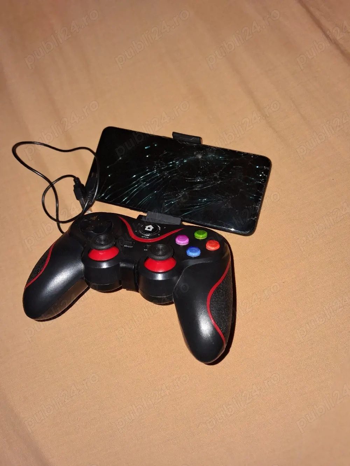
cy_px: 233
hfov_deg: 51.4
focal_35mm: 27
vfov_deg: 65.3
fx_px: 364
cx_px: 175
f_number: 1.8
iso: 200
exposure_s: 1/100
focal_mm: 4
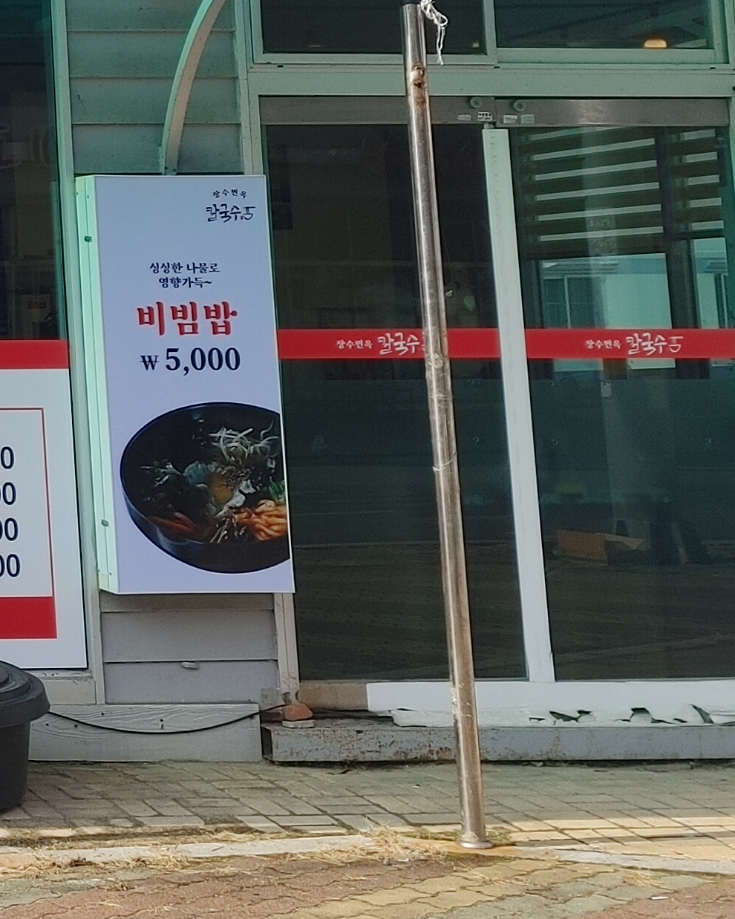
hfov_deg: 15.8
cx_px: -608
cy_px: 61
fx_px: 2230
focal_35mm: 82
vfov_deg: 22.6
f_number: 1.8
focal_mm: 4.81
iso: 50
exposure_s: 1/1124
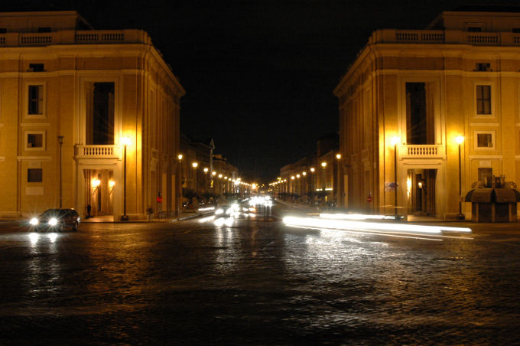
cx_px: 260
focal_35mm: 42
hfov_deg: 46.4
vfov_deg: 31.8
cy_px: 173
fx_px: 606
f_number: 14
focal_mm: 28
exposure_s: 2
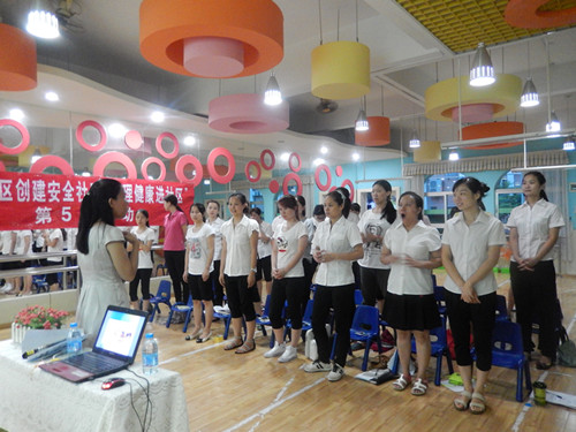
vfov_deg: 54.9
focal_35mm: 25
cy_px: 216
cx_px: 288
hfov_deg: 69.4
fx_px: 416
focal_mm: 4.5
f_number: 3.4
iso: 800
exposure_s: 1/5
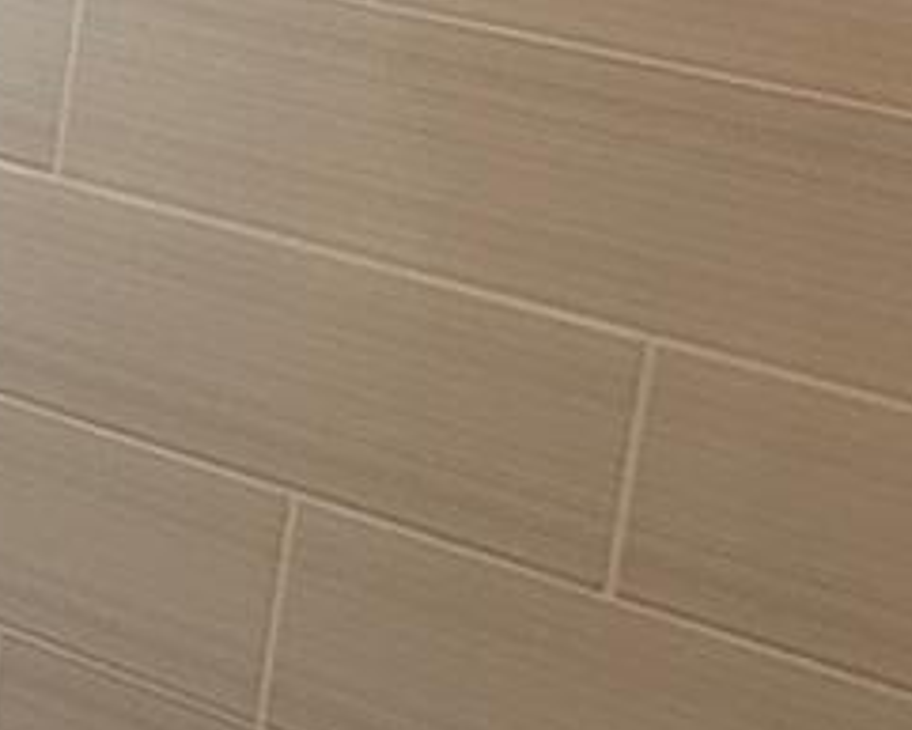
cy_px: -310
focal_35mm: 68
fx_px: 1836
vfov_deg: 20.0
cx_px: -352
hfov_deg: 23.7
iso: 160
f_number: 2.2
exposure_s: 1/120
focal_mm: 2.22
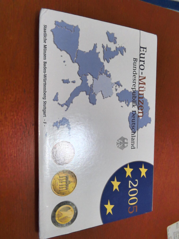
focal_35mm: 24
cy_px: 120
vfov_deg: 71.6
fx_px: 165
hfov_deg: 56.8
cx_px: 90
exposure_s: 1/33.3
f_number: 2.2
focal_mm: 1.68
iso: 250
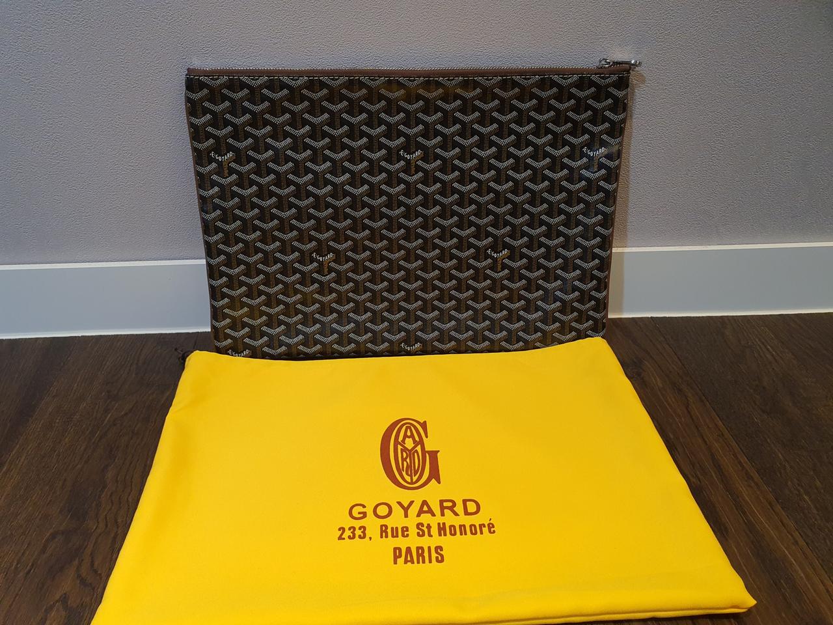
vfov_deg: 53.1
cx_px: 416
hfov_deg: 67.3
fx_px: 626
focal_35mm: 26
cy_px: 312
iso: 200
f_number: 2.4
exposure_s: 1/40
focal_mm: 4.3
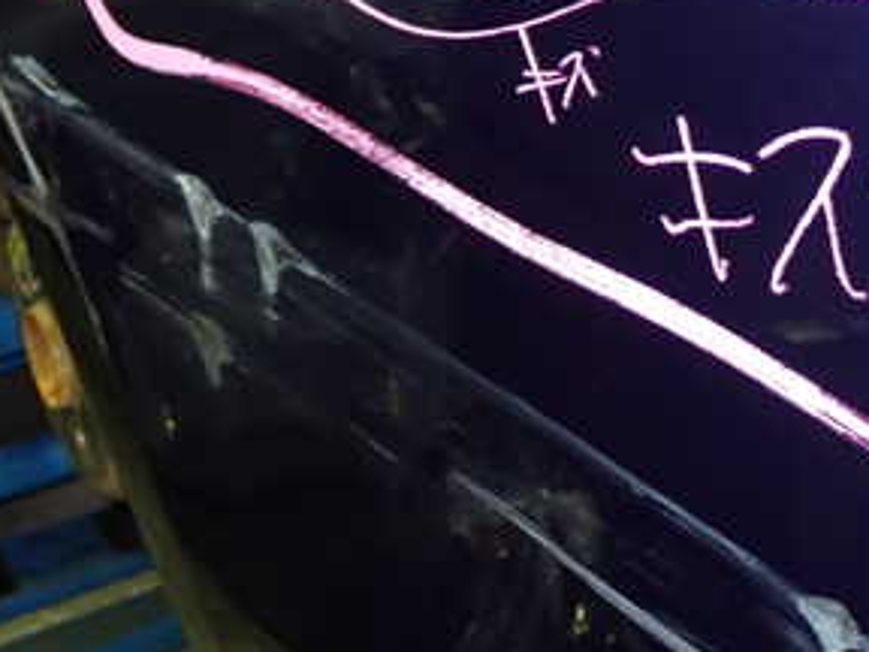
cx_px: 555
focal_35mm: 75
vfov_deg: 19.6
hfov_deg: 25.9
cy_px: 299
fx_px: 1883
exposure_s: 1/40
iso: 250
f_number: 2.5
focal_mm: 6.37
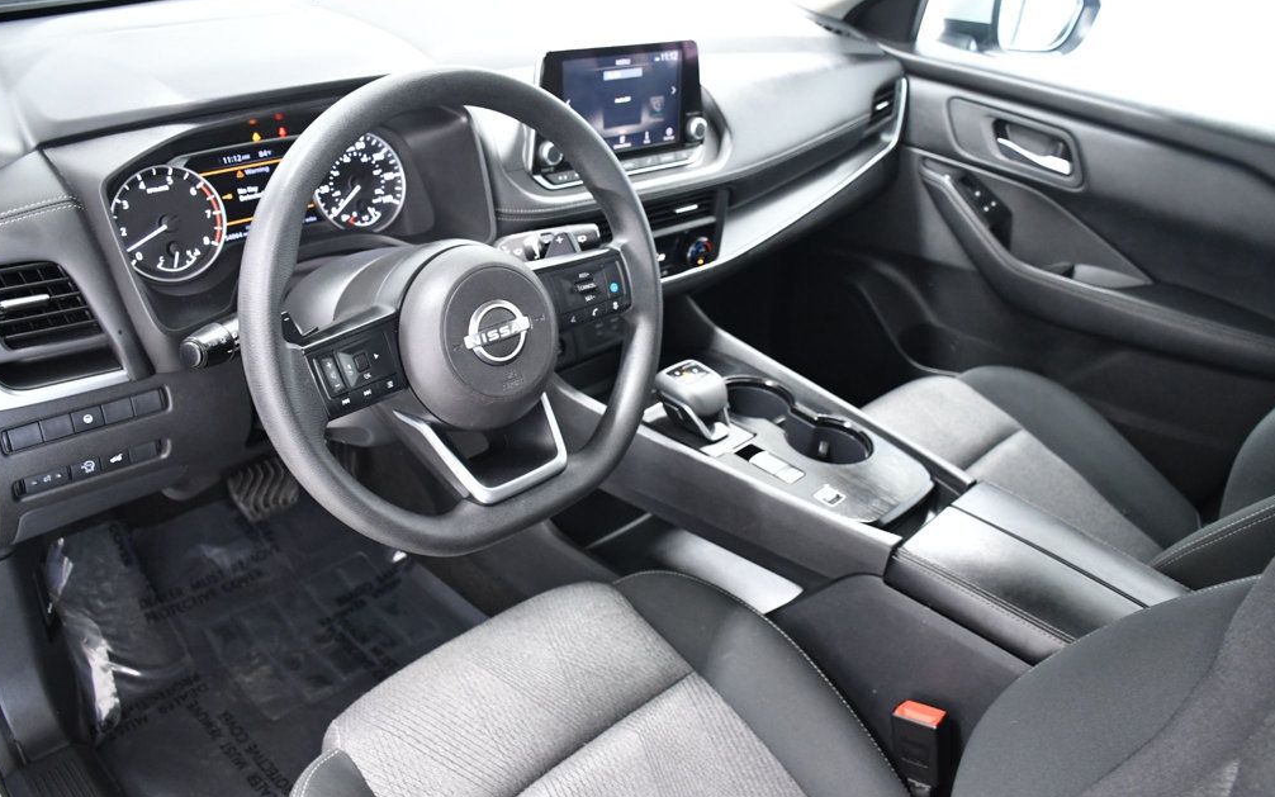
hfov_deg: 66.5
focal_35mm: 28
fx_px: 973
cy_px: 380
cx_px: 635
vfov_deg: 44.5
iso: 2500
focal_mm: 18
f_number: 4
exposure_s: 1/60
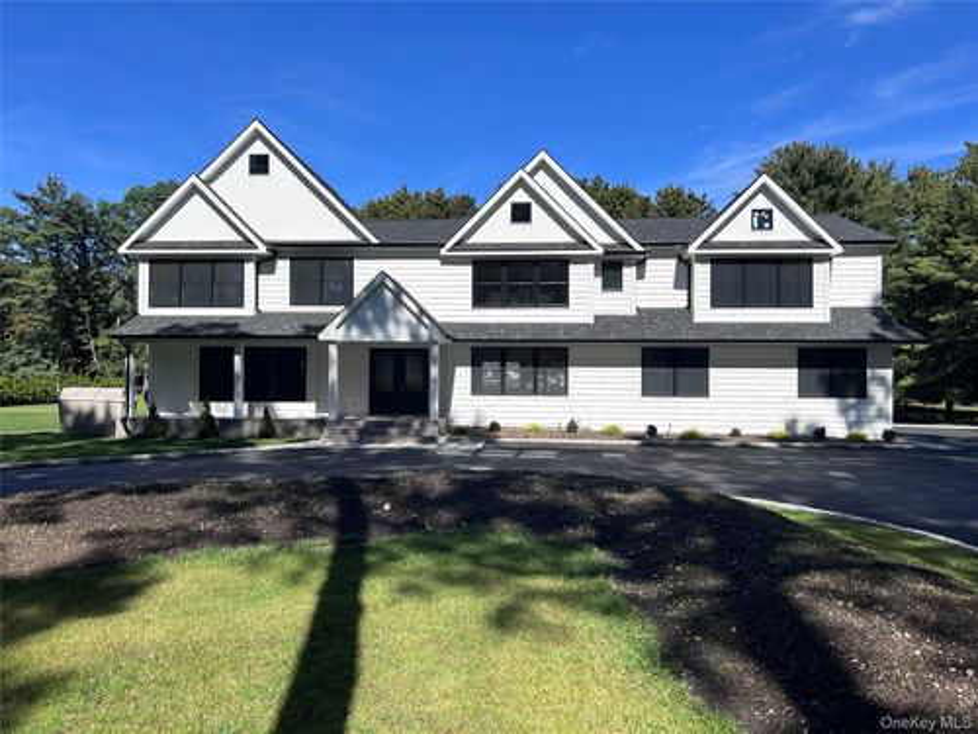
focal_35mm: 26
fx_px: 735
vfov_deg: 53.1
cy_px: 367
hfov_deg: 67.3
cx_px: 489
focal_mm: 5.7
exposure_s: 1/4444
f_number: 1.5
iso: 50
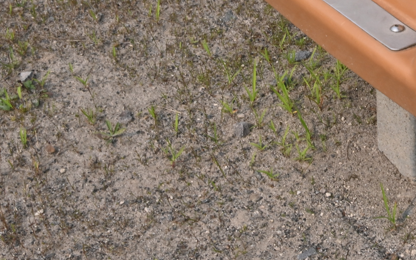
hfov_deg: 17.6
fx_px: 1315
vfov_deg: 11.1
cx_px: 412
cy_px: -47
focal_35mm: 116
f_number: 25
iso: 400
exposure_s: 1/100
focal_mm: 32
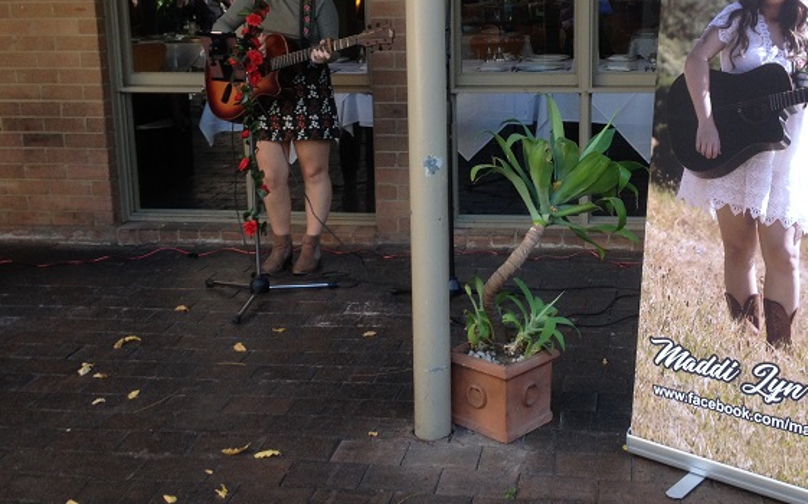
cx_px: 488
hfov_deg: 37.4
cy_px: 173
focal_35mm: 54
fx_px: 1189
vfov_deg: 23.8
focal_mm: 4.28
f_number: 2.4
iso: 64
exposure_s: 1/60
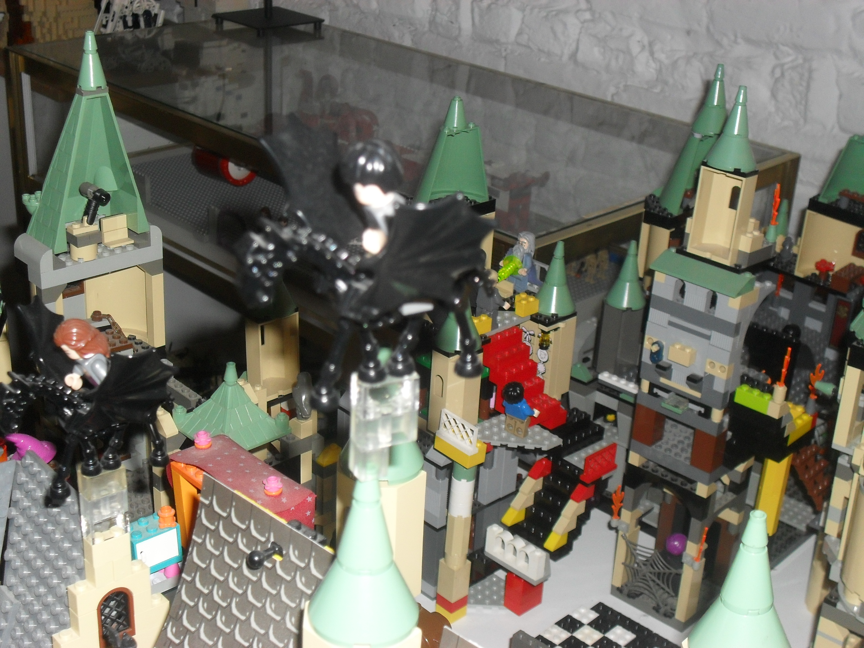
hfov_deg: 38.9
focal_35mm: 49
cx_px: 432
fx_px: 1223
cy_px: 324
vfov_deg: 29.7
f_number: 3.9
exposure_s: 1/45
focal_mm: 8.7
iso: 200
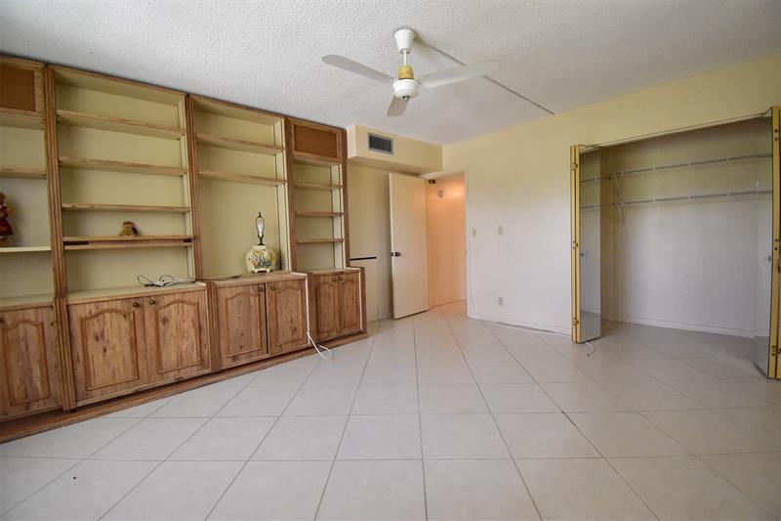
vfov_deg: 77.3
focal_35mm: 15
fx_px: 325
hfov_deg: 100.4
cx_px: 390
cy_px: 260
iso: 5000
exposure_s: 1/160
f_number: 5.6
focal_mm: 10
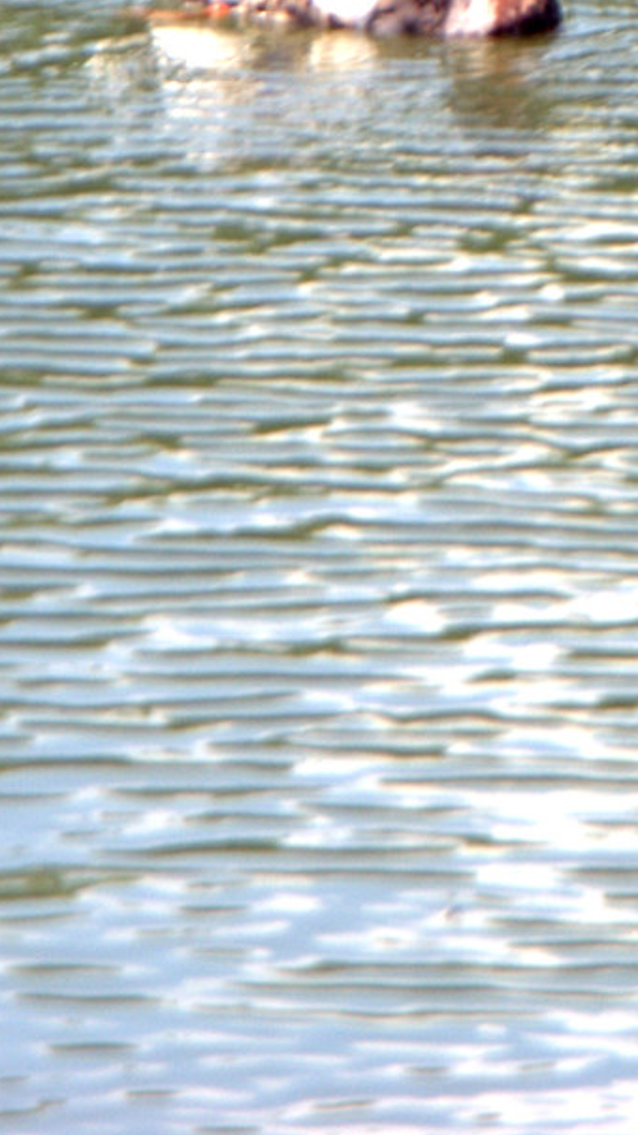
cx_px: 774
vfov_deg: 4.0
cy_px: -369
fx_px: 16009
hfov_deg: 2.3
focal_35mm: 532
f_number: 4.5
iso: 100
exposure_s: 1/320
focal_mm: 85
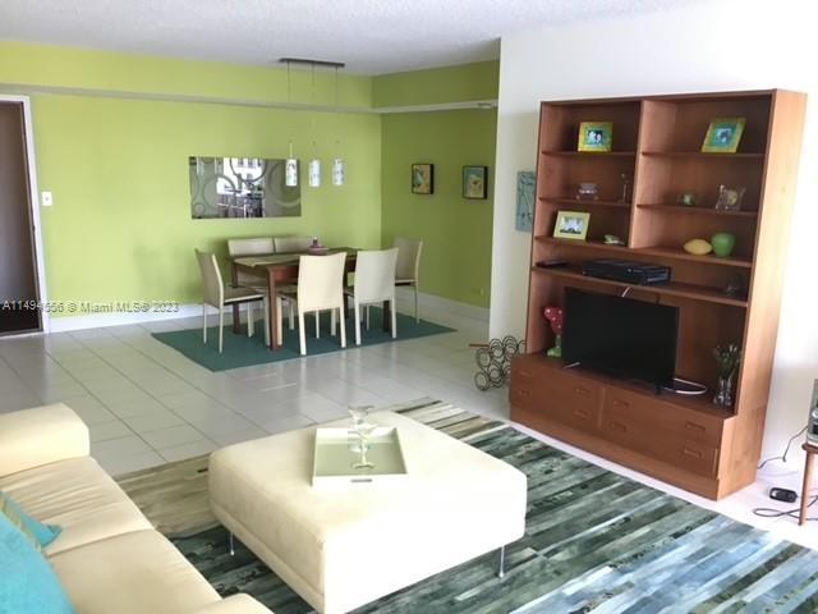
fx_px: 733
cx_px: 409
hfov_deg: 58.4
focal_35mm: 31
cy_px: 307
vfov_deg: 45.4
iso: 100
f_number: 2.4
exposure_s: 1/30
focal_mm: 3.3
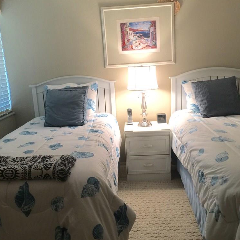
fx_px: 275
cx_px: 124
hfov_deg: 47.2
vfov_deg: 47.2
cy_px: 121
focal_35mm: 35
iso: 40
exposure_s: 1/15
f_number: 2.2
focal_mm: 4.15
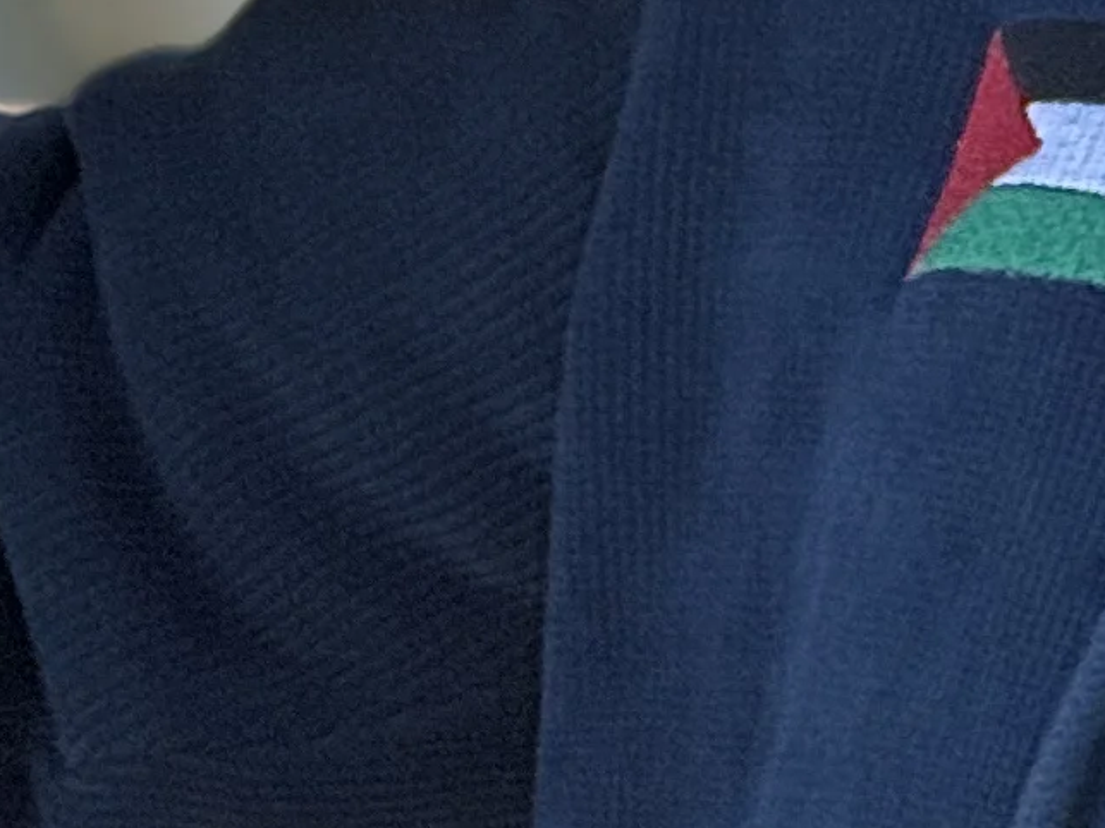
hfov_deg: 2.6
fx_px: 24033
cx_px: 1605
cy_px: -1127
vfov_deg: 2.0
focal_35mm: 753
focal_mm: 15.66
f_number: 2.8
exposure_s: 1/1130
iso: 64
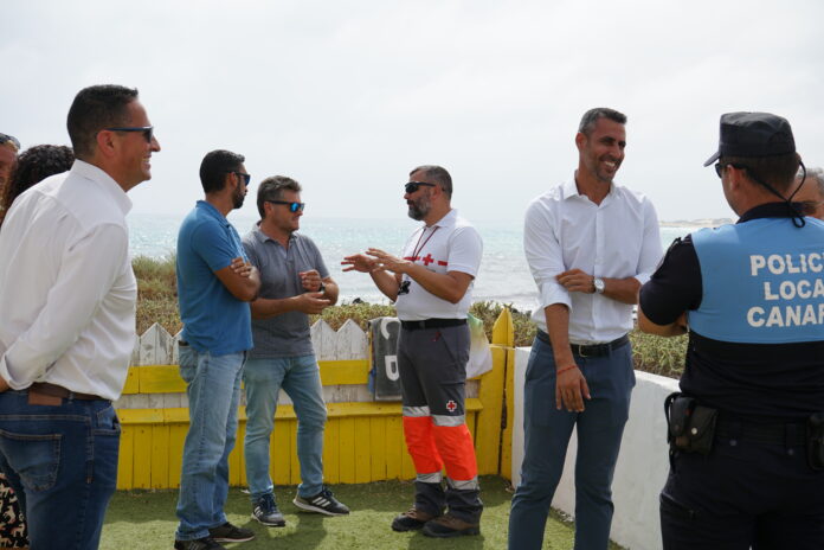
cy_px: 275
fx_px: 1121
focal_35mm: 49
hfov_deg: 40.3
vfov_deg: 27.5
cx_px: 412
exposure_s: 1/250
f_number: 9
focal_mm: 49
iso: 100
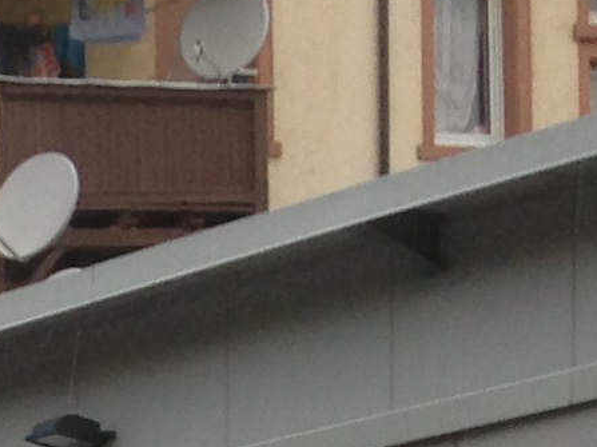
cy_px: 1336
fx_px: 4155
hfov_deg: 7.1
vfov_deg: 5.8
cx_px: -1333
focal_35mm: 241
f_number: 2.4
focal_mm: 4.12
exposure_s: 1/190
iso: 50
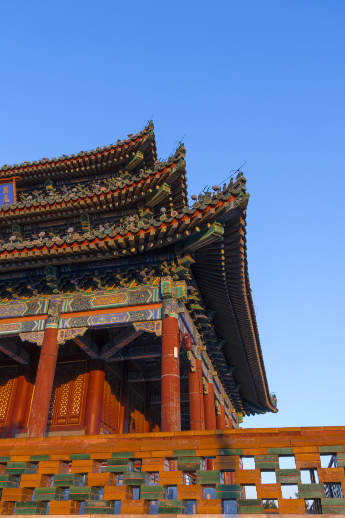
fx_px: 431
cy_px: 259
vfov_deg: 61.9
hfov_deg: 43.6
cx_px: 172
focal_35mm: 30
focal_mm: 30
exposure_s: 1/100
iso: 250
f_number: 8
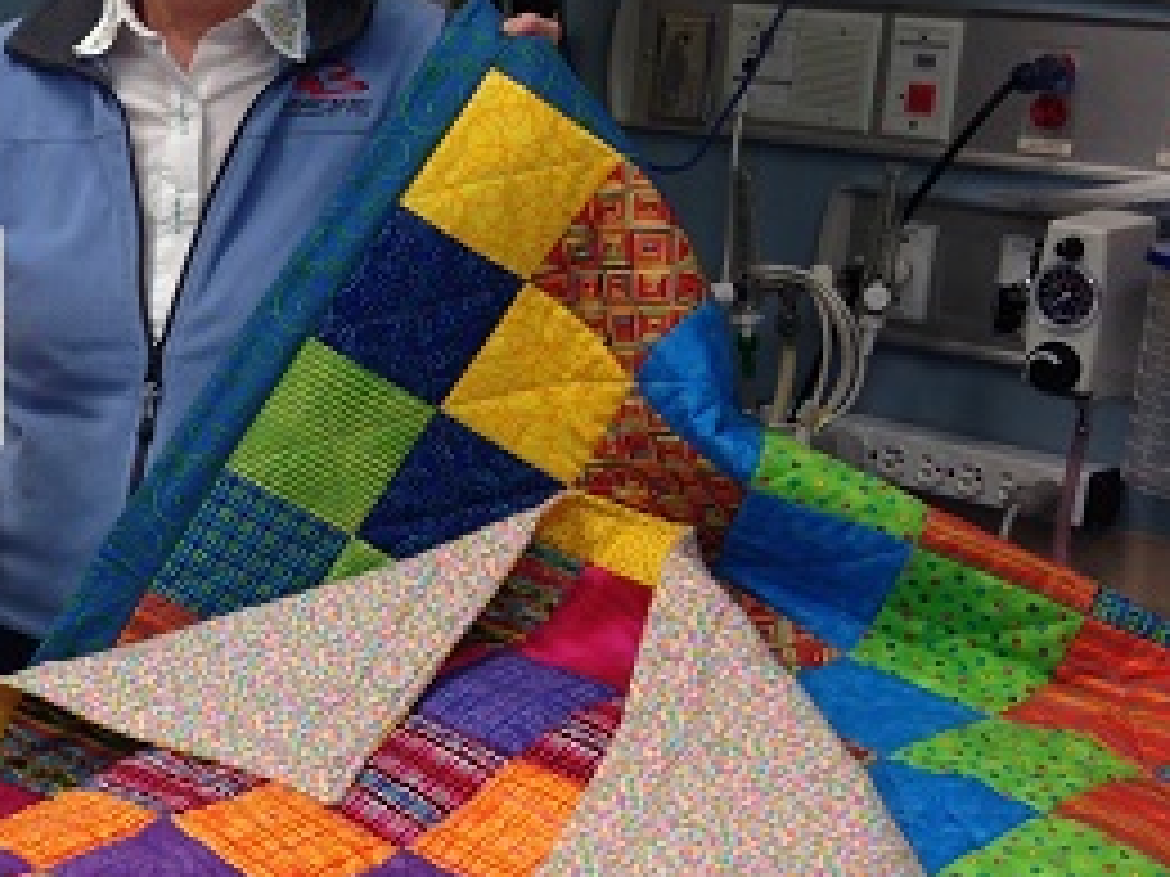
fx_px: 2805
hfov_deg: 21.6
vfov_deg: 17.8
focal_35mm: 83
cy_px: 463
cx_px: -281
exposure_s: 1/45
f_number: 2.4
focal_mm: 4.12
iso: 50
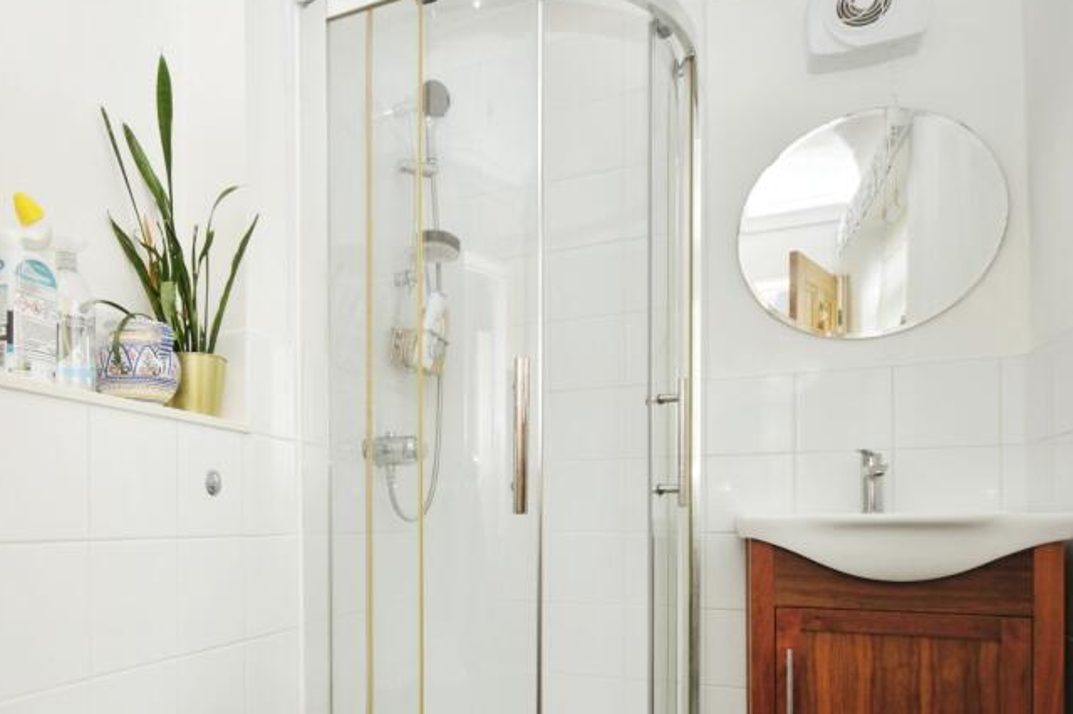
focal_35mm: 24
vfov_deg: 51.2
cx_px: 324
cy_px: 522
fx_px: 715
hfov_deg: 70.7
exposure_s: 1/60
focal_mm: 10
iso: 200
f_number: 5
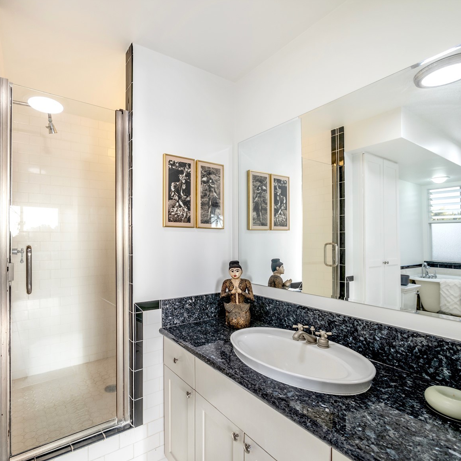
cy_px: 236
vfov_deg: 84.0
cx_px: 179
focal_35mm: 17
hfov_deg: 82.7
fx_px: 256
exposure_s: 1/640
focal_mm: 7
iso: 160
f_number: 4
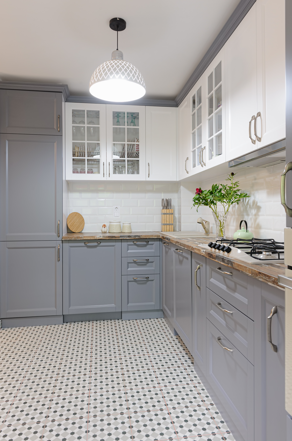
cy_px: 220
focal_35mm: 24
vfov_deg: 73.9
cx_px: 146
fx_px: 293
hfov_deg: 52.9
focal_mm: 24
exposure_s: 1/4
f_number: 10
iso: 400
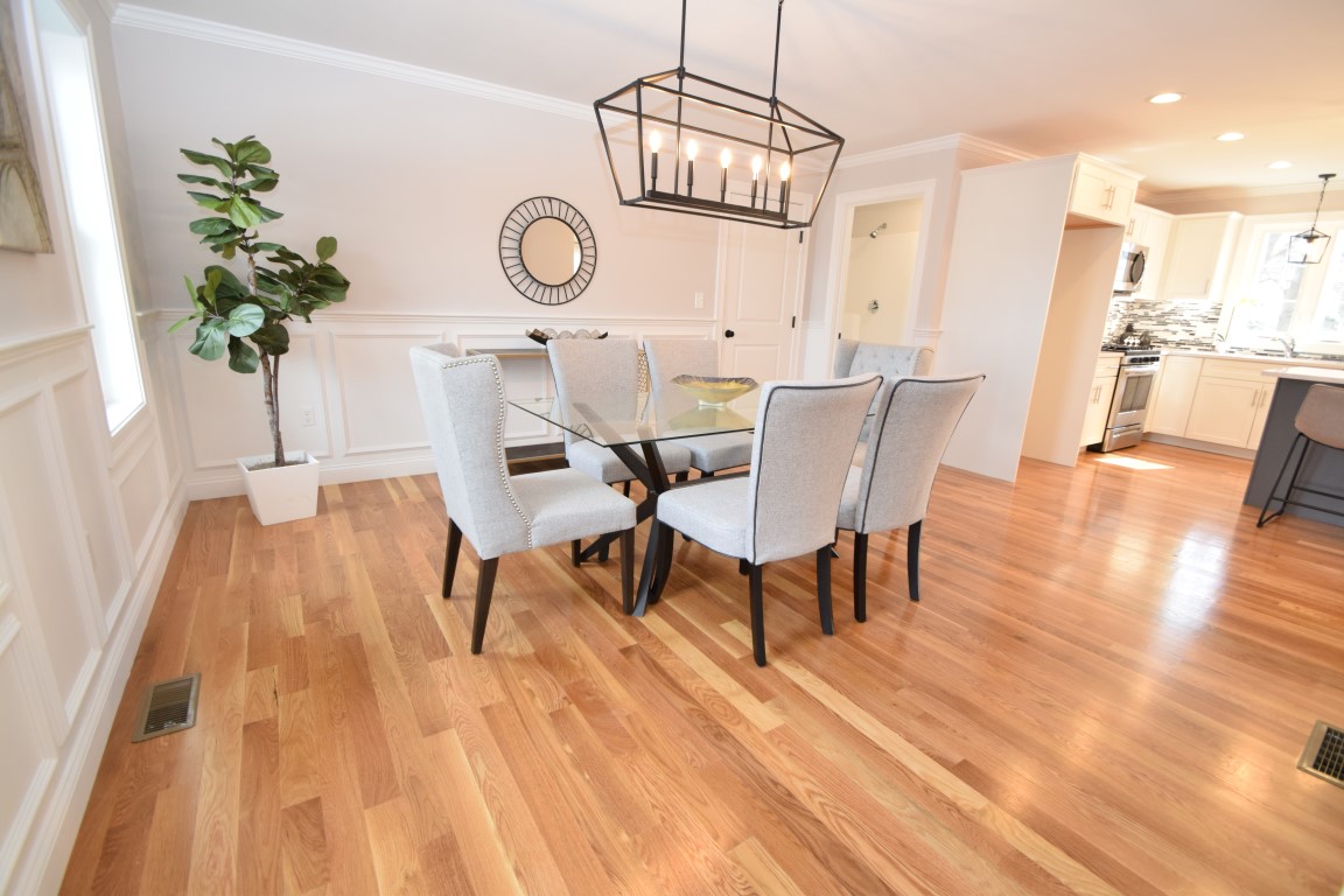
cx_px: 672
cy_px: 448
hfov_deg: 100.4
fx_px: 560
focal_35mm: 15
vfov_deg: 77.3
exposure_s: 1/100
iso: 800
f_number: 5
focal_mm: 10
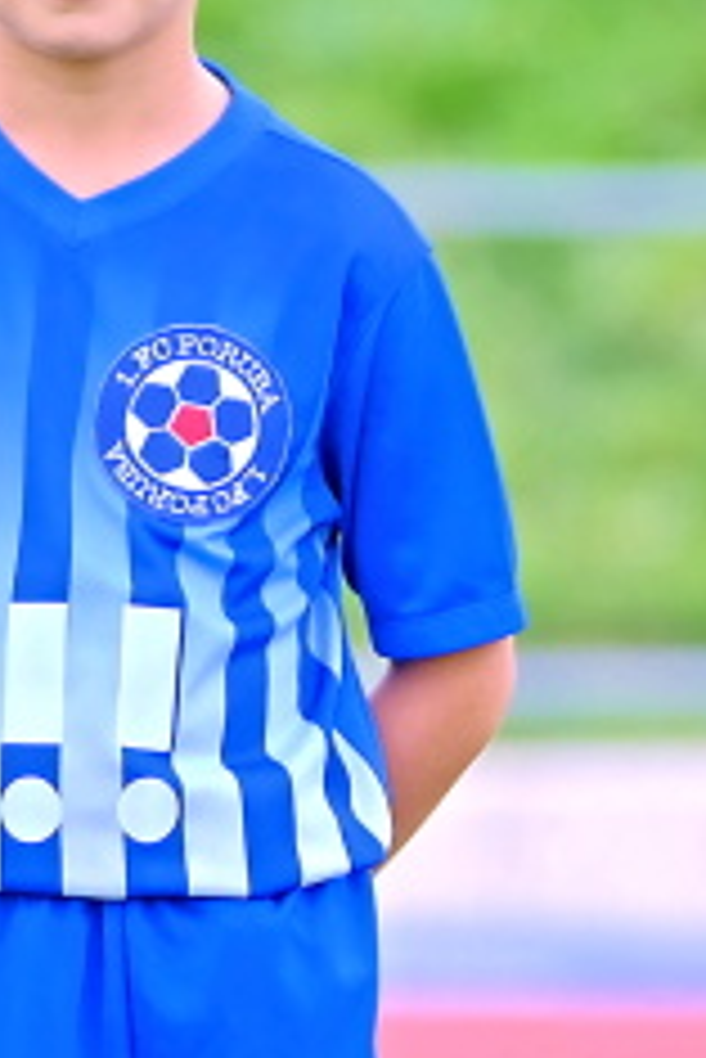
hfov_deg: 2.5
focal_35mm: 555
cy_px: 961
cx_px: 34
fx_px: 16301
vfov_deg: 3.7
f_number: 2.8
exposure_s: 1/250
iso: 800
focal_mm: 124.3
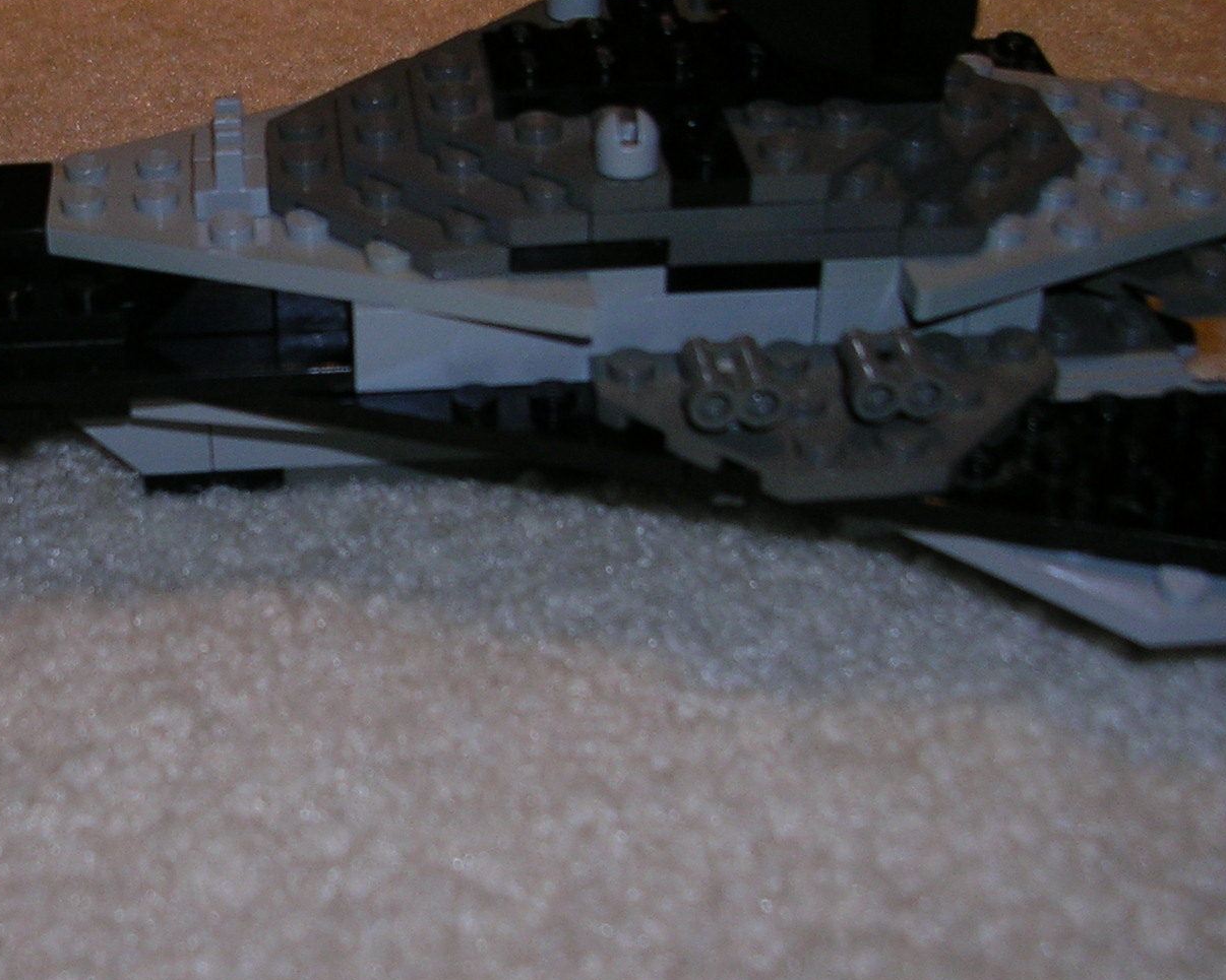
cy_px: 392
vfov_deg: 24.2
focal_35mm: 63
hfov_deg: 29.5
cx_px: 301
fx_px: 2286
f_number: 2.8
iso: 50
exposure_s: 1/60.1
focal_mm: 5.8
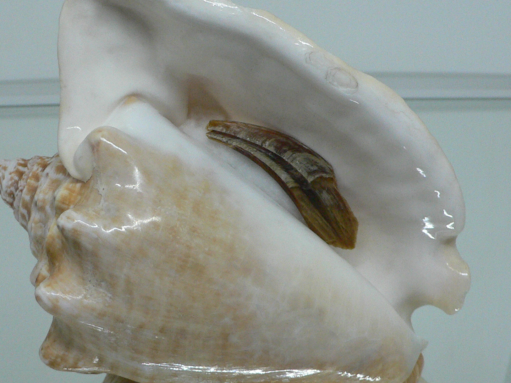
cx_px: 208
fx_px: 723
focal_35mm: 49
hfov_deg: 38.8
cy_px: 189
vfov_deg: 29.7
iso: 200
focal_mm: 4.6
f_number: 2.8
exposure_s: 1/60
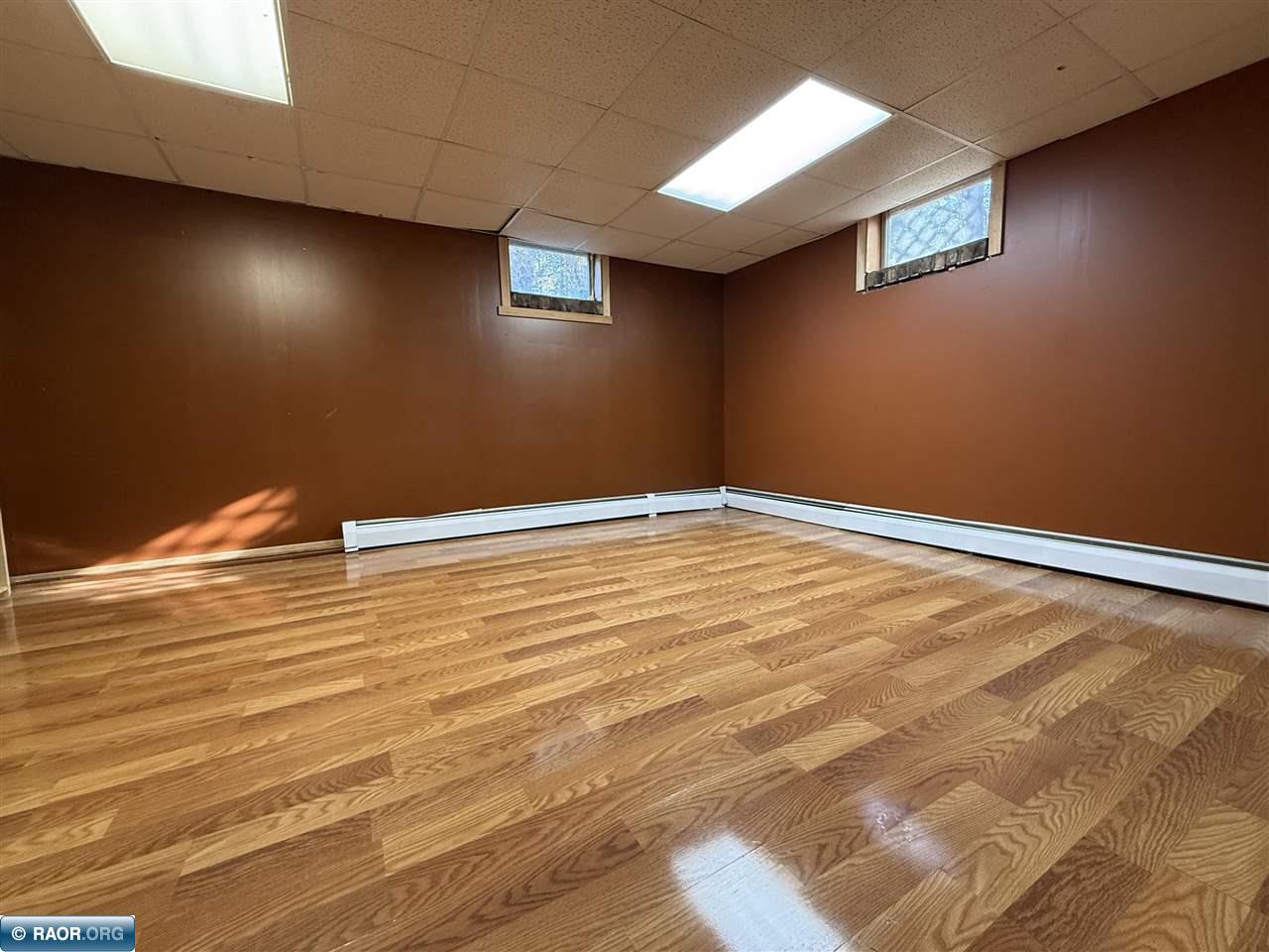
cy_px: 476
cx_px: 634
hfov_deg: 102.1
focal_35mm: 14
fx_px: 513
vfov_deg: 85.7
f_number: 2.2
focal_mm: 2.22
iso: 200
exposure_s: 1/60
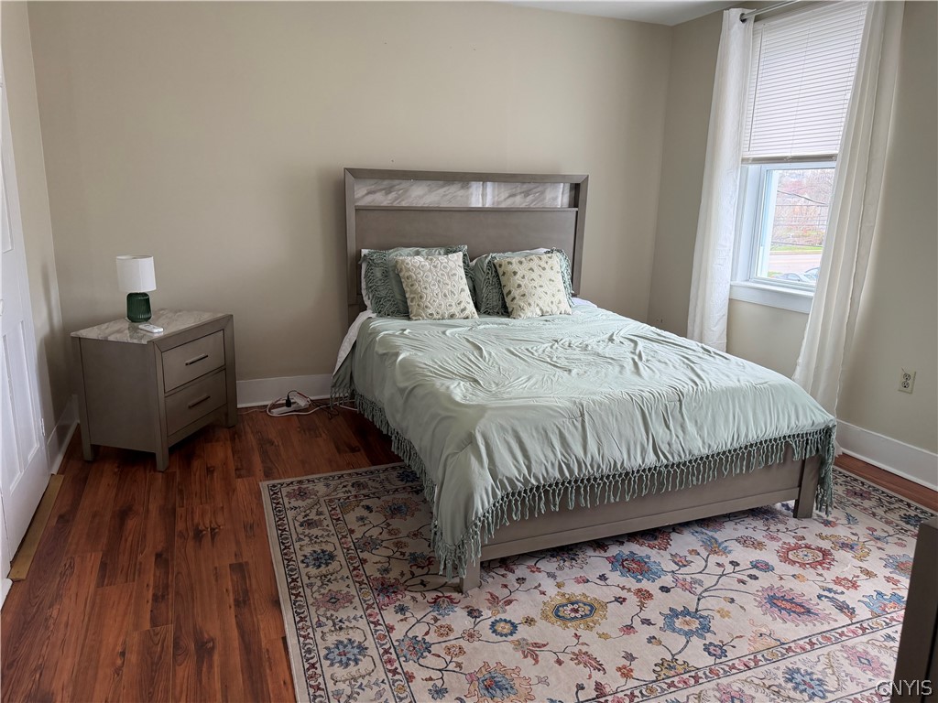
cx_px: 469
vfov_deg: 56.8
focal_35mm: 24
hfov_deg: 71.6
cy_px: 352
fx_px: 650
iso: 200
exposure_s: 1/172
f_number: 1.78
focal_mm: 6.76
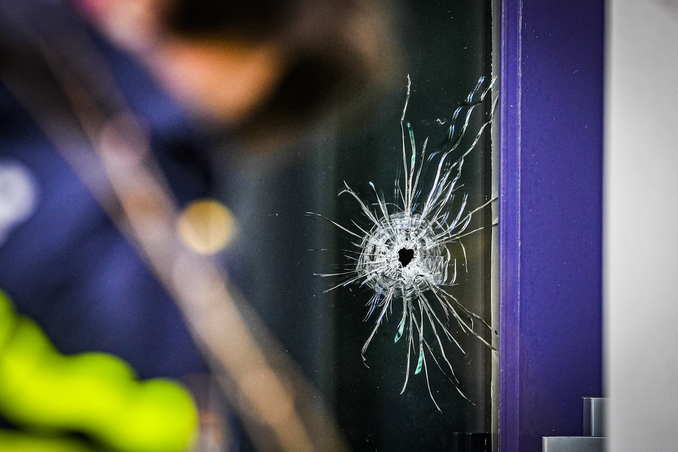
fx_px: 5651
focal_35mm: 300
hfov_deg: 6.9
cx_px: 339
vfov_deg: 4.6
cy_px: 226
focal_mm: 200
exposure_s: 1/1250
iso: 400
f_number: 2.8
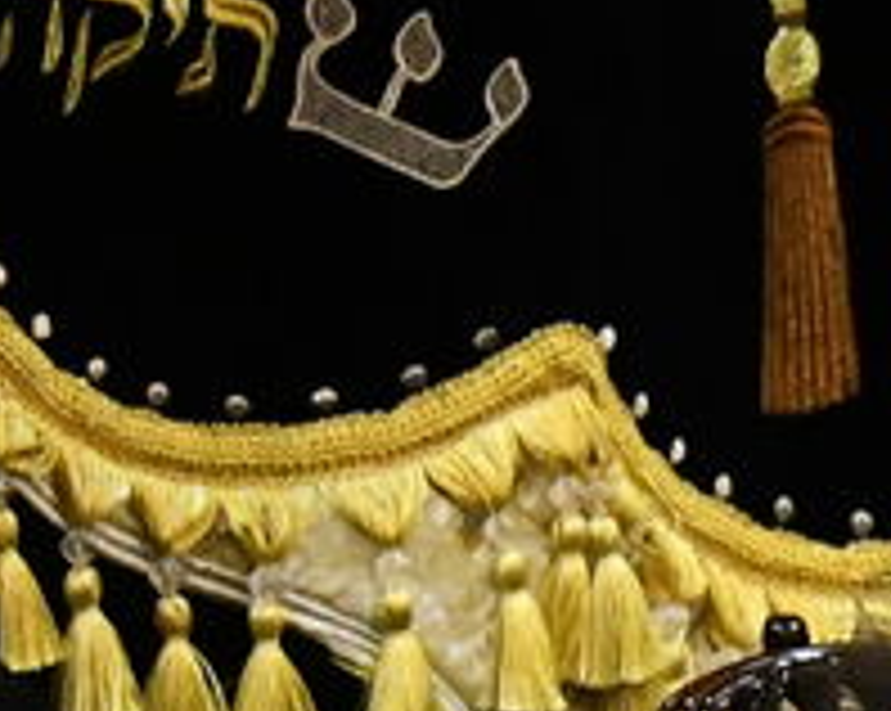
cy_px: 1397
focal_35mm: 665
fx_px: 17519
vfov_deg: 2.3
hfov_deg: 2.9
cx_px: 2030
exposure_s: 1/250
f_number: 5.6
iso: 3200
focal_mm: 100
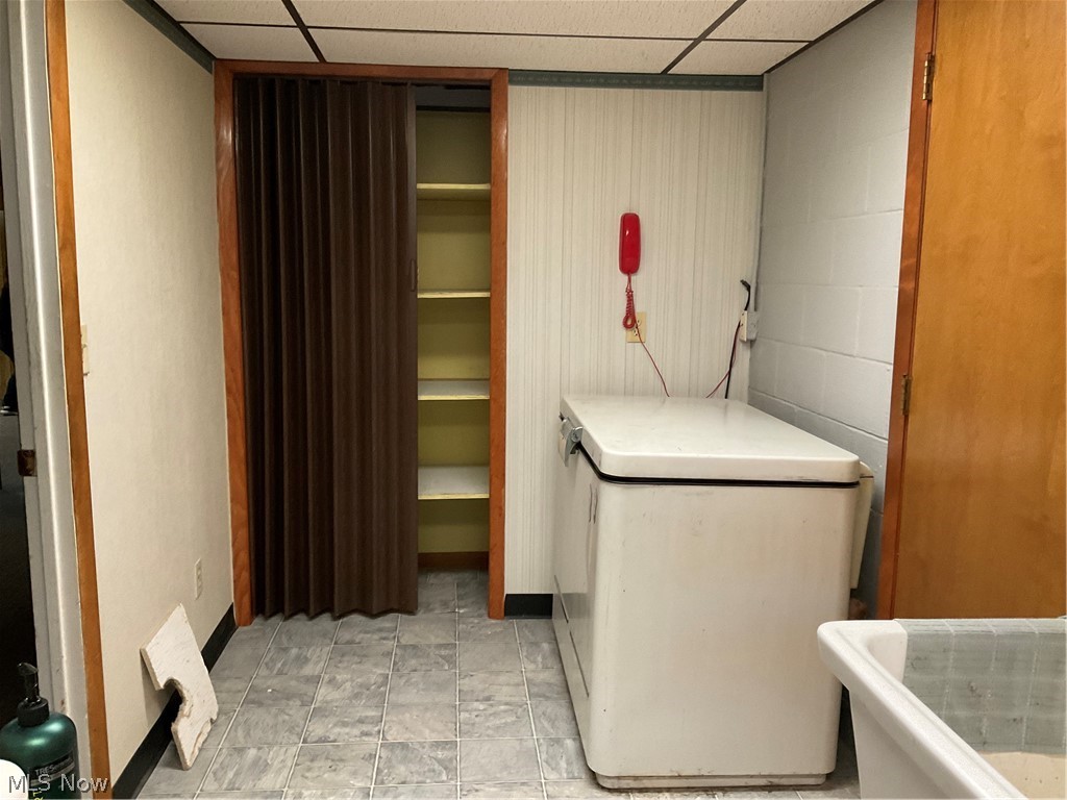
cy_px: 400
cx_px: 534
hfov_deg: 61.7
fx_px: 894
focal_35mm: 29
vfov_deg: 48.2
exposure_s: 1/60
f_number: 1.8
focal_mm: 3
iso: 200
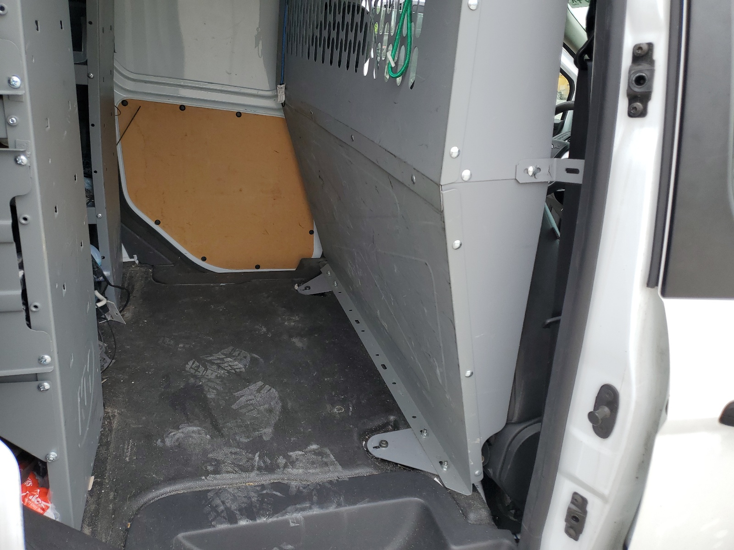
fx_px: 551
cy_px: 275
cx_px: 367
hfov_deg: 67.3
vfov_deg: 53.1
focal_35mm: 26
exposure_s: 1/588
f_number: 1.5
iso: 50
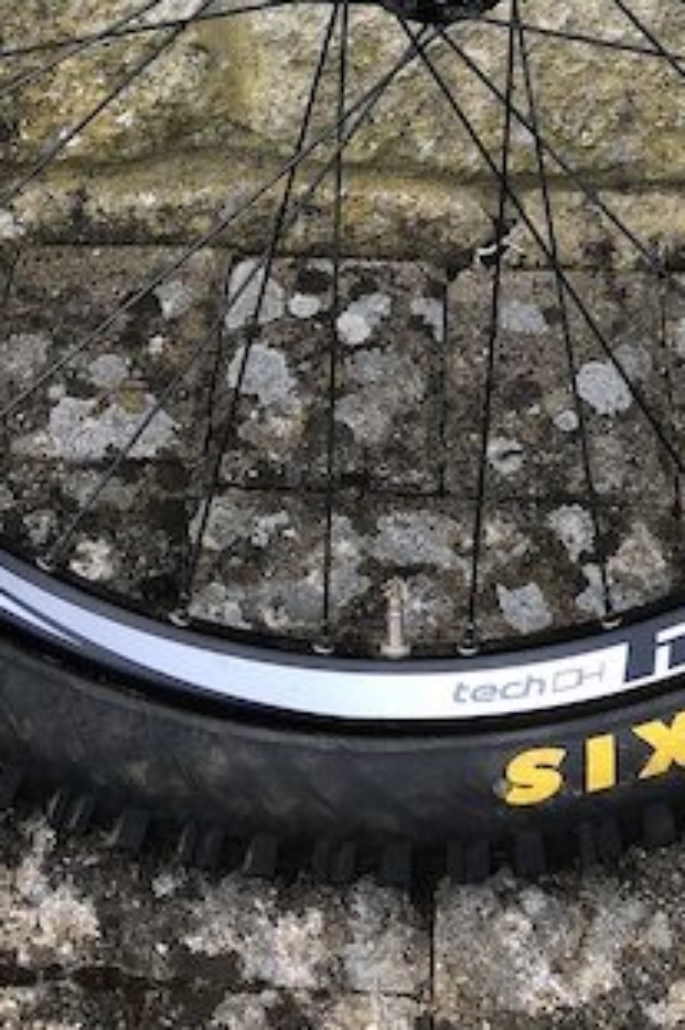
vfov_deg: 24.2
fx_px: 2143
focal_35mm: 75
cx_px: 400
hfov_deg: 18.1
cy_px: -245
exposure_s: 1/155
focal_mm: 3.99
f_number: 1.8
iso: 20
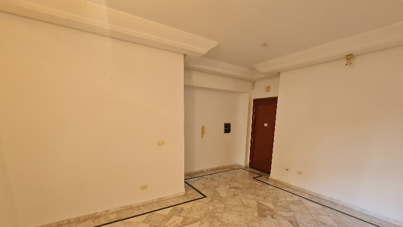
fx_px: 160
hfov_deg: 103.0
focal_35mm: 15
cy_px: 155
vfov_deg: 68.1
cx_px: 209
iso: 250
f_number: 2.2
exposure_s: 1/50
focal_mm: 2.2
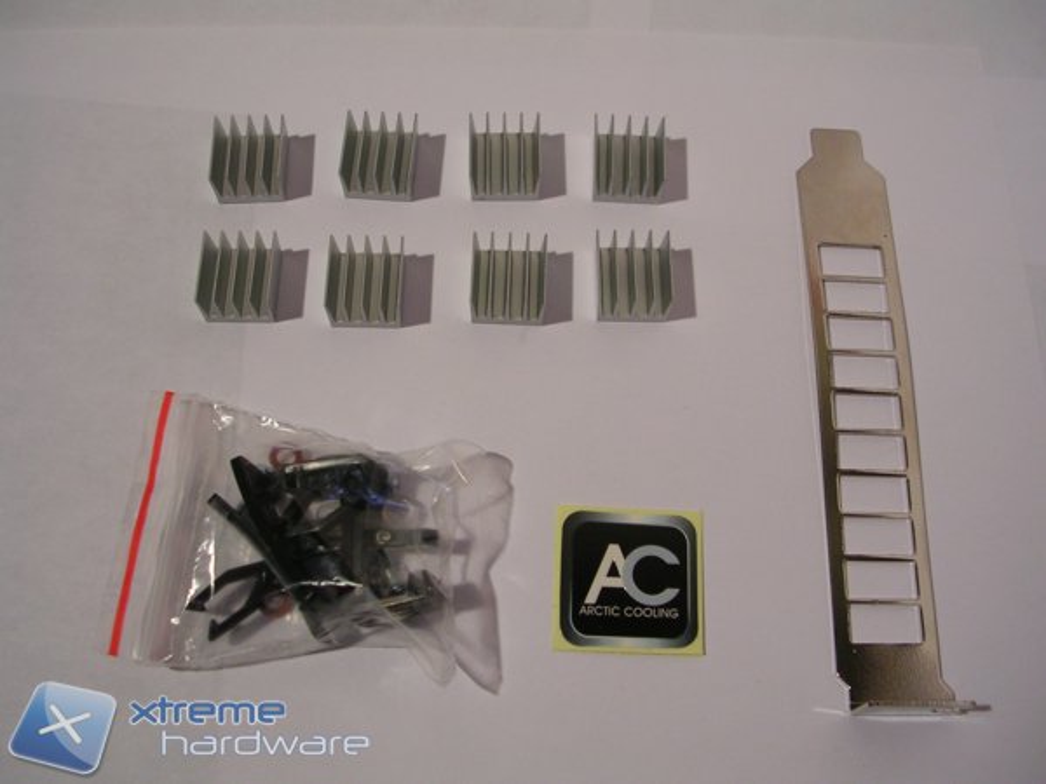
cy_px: 392
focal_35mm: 38
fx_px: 1148
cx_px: 523
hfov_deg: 49.0
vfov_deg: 37.7
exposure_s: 1/89.8
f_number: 2.8
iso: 50
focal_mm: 5.8
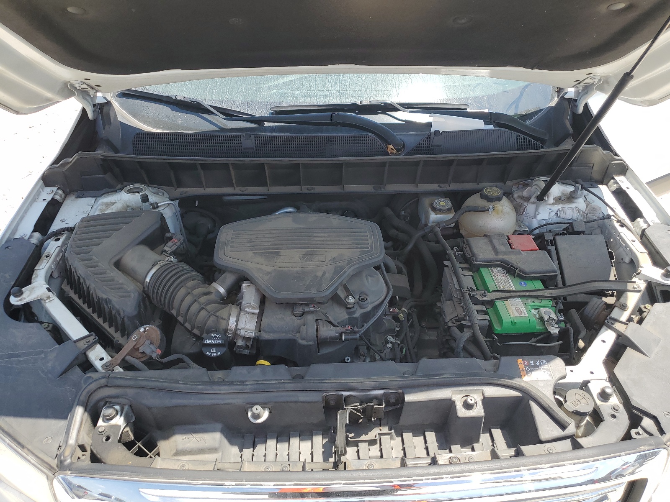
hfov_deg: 67.3
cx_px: 335
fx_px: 503
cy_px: 251
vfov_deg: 53.1
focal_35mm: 26
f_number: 1.5
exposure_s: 1/1111
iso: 50
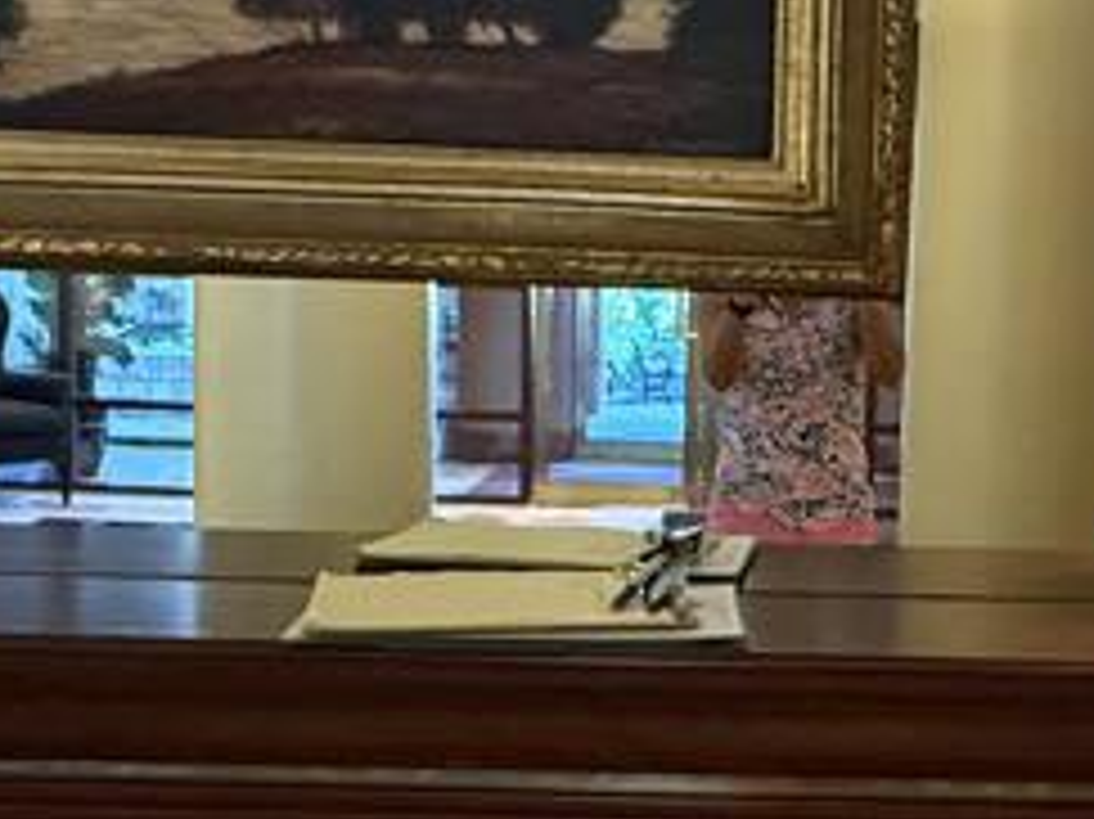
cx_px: 878
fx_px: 1864
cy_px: 495
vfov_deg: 24.7
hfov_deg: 31.8
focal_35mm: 59
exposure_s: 1/60
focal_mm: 2.22
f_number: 2.2
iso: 800
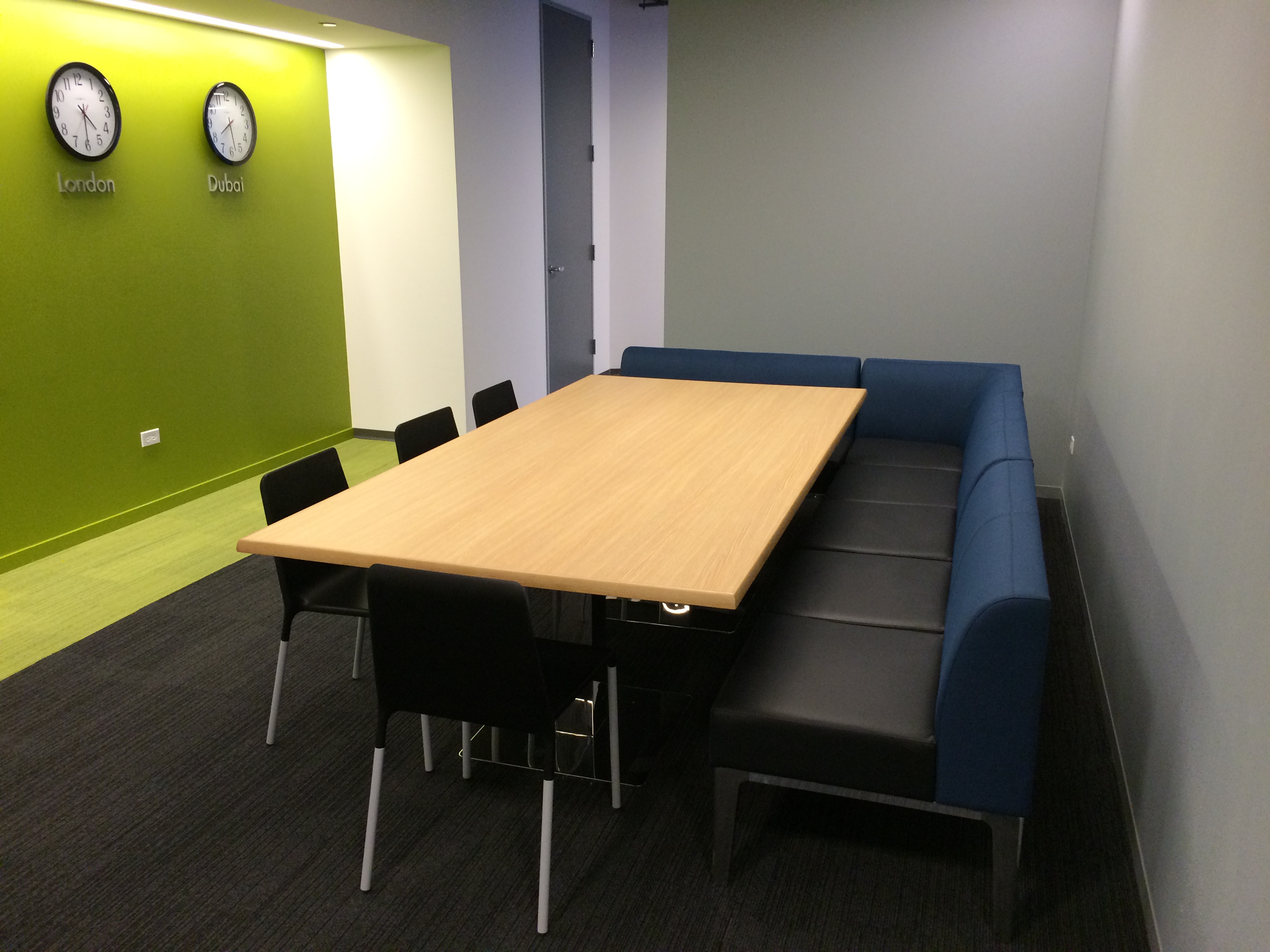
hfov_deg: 61.7
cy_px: 476
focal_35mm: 29
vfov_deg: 48.2
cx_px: 635
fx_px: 1064
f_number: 2.2
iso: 64
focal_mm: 4.15
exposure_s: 1/30
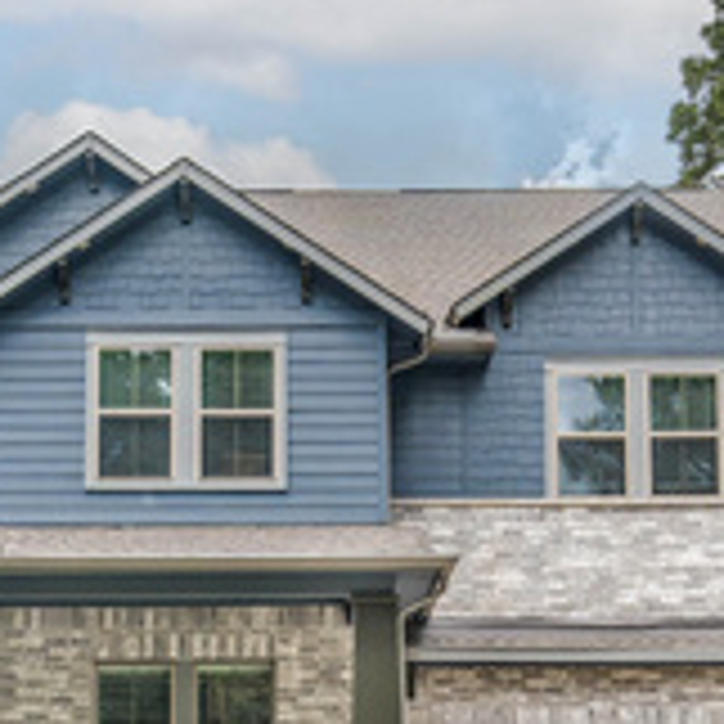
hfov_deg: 27.3
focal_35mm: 63
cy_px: 537
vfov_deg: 27.1
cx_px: 265
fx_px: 1484
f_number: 5.6
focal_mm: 18.5
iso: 320
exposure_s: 1/100
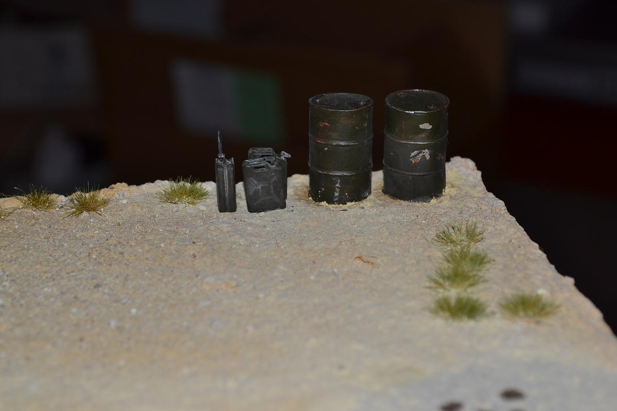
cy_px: 206
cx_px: 308
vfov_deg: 16.6
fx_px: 1414
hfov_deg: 24.6
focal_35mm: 82
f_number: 8
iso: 100
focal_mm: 55
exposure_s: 1/60
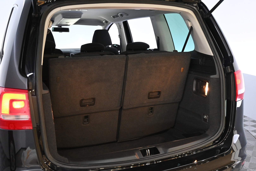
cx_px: 128
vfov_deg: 34.2
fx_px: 277
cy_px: 86
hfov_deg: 49.6
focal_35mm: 39
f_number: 4.5
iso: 2500
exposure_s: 1/40
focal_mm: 26
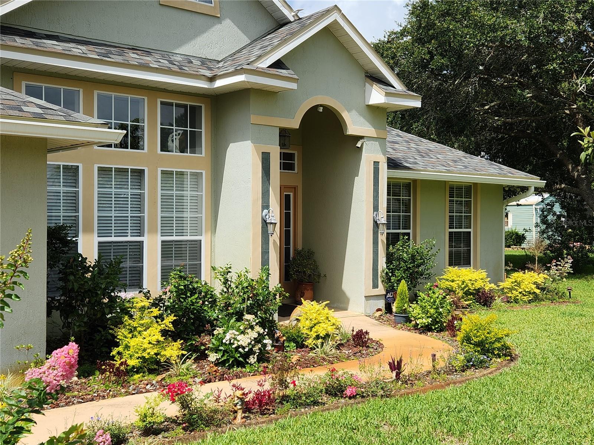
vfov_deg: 58.9
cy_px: 222
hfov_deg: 73.9
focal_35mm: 23
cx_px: 297
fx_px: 395
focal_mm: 5.4
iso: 20
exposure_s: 1/1425
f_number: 1.8
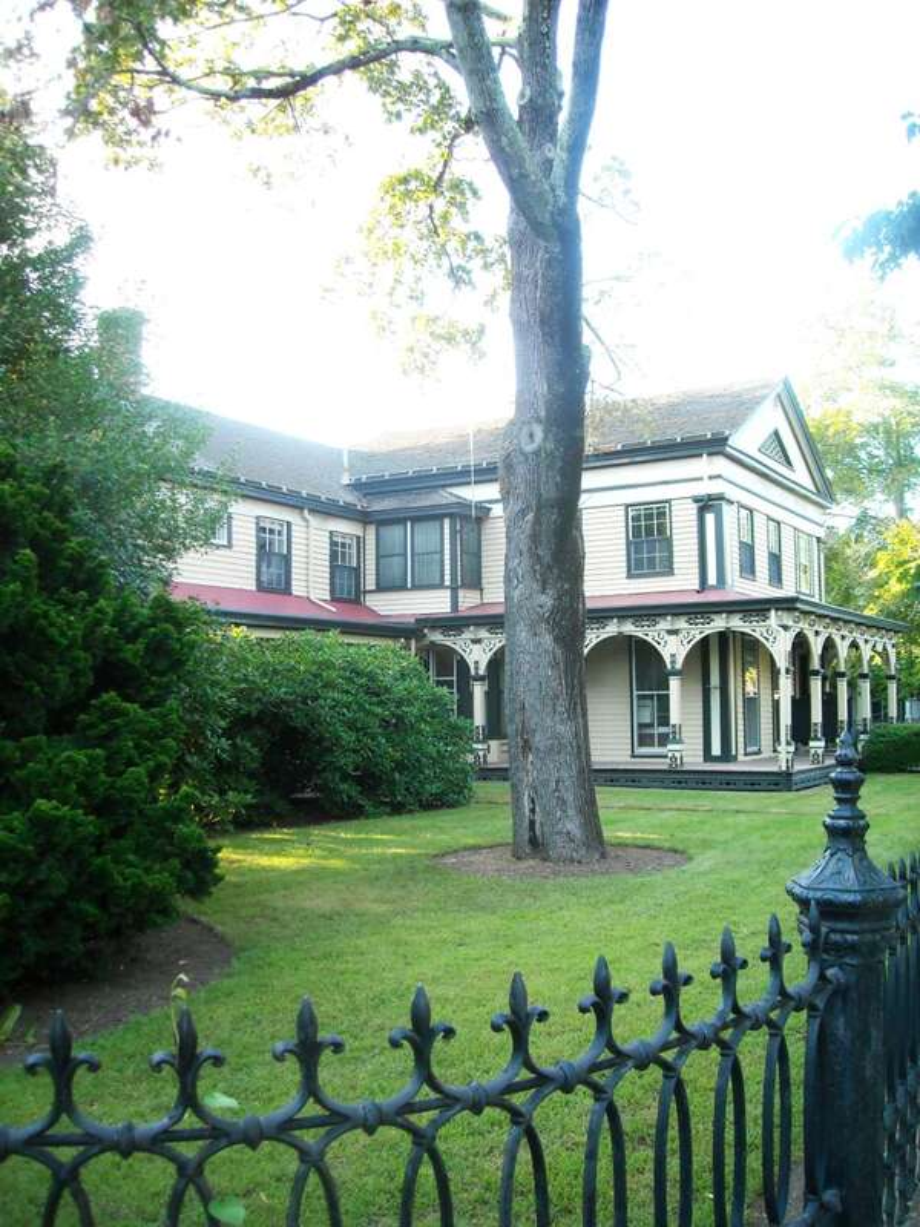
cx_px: 460
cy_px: 614
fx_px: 1240
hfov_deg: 40.7
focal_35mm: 35
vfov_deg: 52.6
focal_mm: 5.7
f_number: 2.8
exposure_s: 1/114
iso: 237
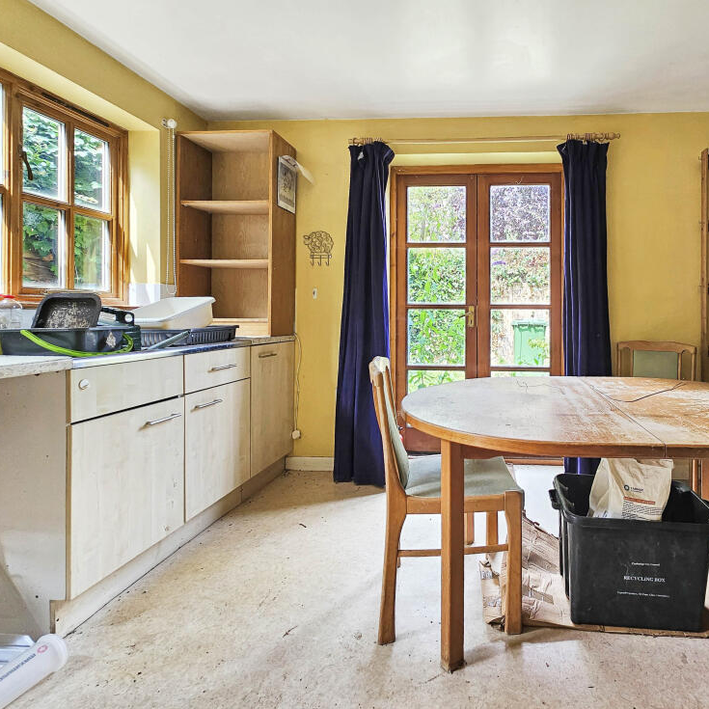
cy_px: 355
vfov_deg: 87.4
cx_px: 467
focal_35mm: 16
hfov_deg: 84.7
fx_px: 371
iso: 100
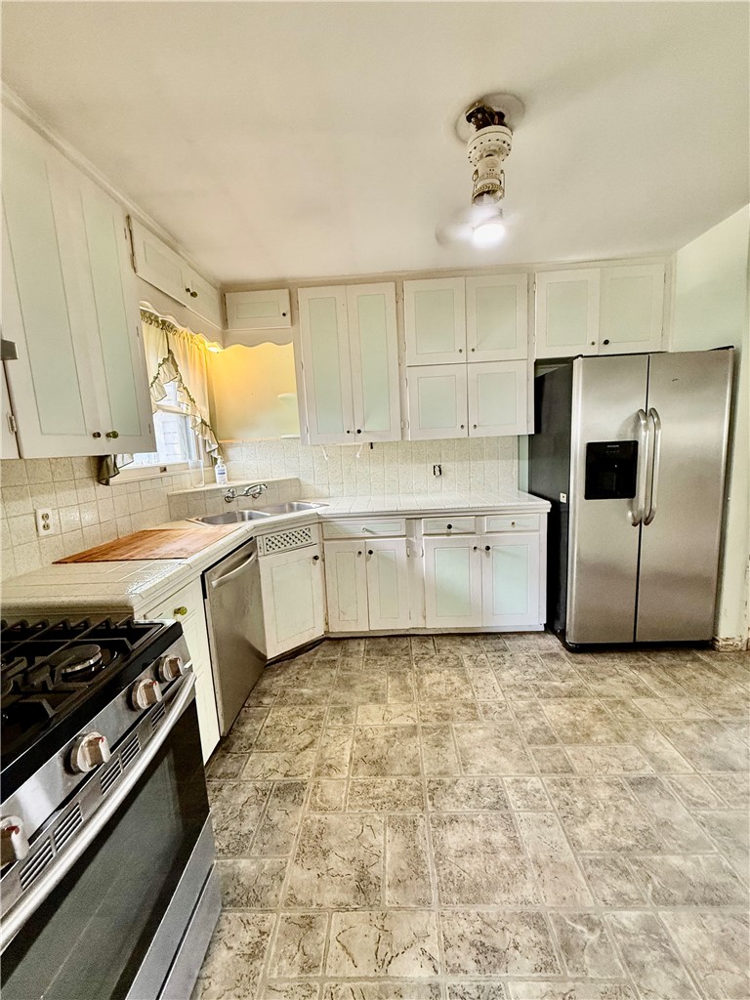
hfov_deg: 85.7
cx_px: 375
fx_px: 404
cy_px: 500
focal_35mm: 14
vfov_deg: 102.1
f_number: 2.2
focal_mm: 2.22
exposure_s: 1/60
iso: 320
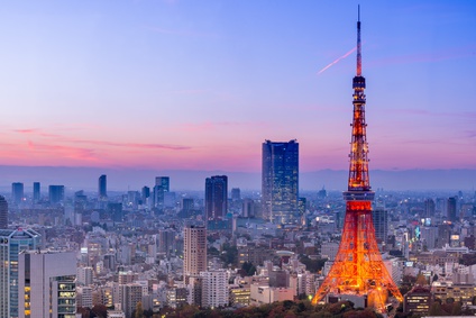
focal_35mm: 70
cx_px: 238
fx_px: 926
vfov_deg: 19.5
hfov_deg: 28.8
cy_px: 159
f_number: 11
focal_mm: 70
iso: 100
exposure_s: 1/2
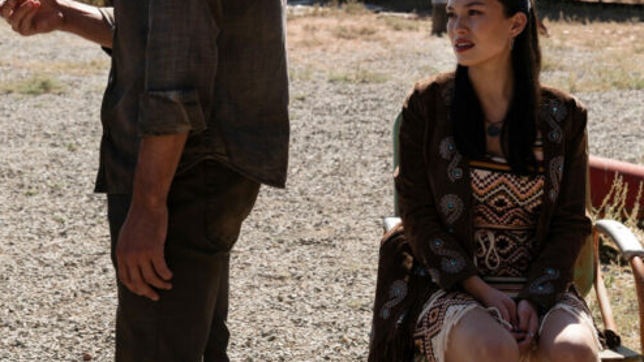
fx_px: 1400
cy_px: 22
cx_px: 188
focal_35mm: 82
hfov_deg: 25.7
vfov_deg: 14.6
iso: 100
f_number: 5.6
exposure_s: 1/400
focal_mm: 43
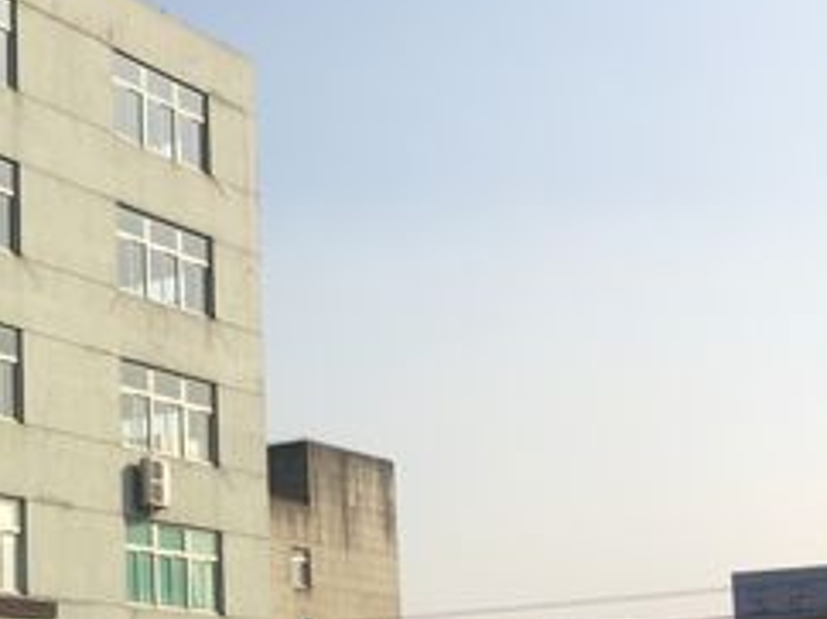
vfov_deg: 20.0
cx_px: -181
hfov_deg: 24.4
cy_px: 564
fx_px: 1718
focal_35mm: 72
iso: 32
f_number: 2.2
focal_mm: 4.15
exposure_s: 1/2198
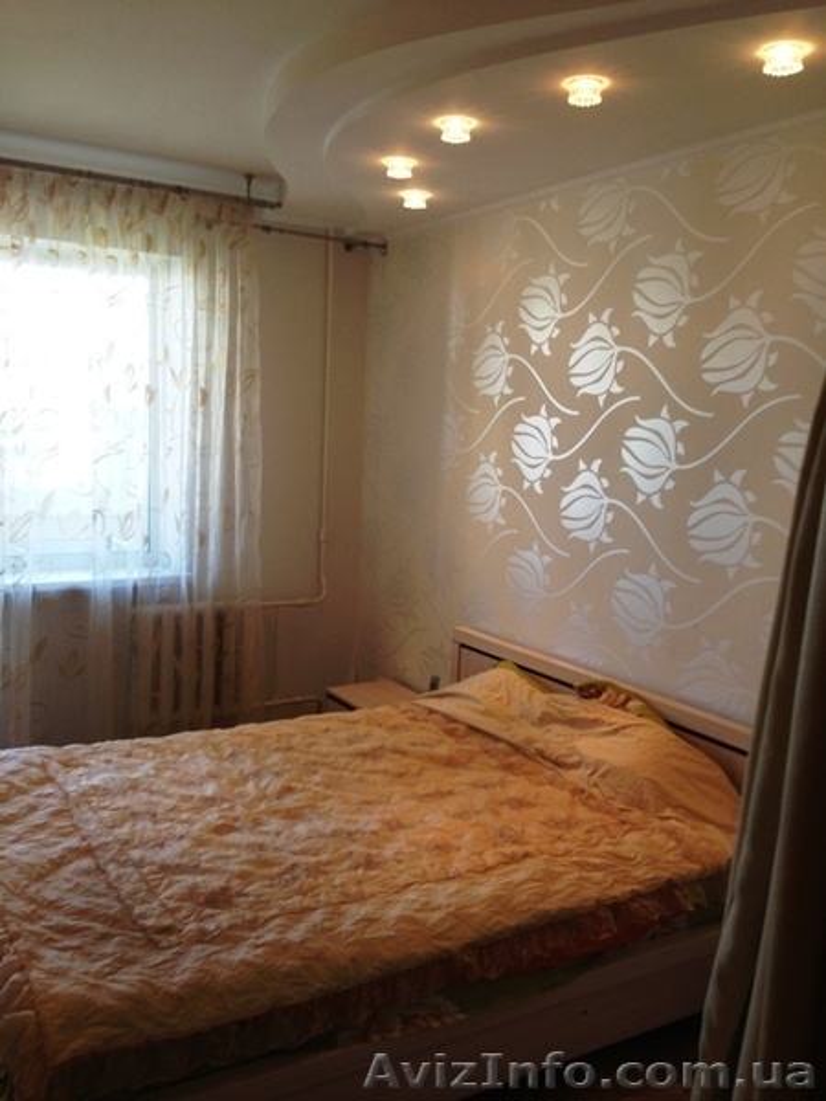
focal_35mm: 33
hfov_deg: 42.9
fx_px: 1050
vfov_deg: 55.4
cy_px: 550
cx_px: 413
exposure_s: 1/40
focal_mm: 4.13
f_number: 2.4
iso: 50
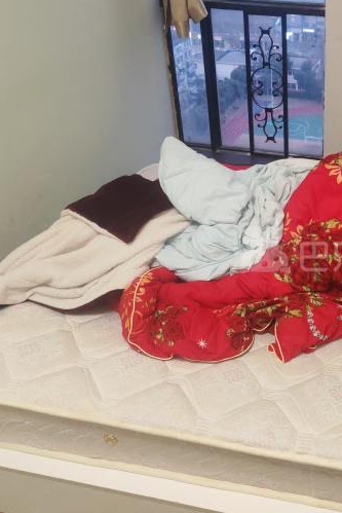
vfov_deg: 43.6
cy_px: 246
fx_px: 641
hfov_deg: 28.6
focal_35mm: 45
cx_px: 315
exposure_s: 1/120
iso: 1000
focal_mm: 5.52
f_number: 1.95
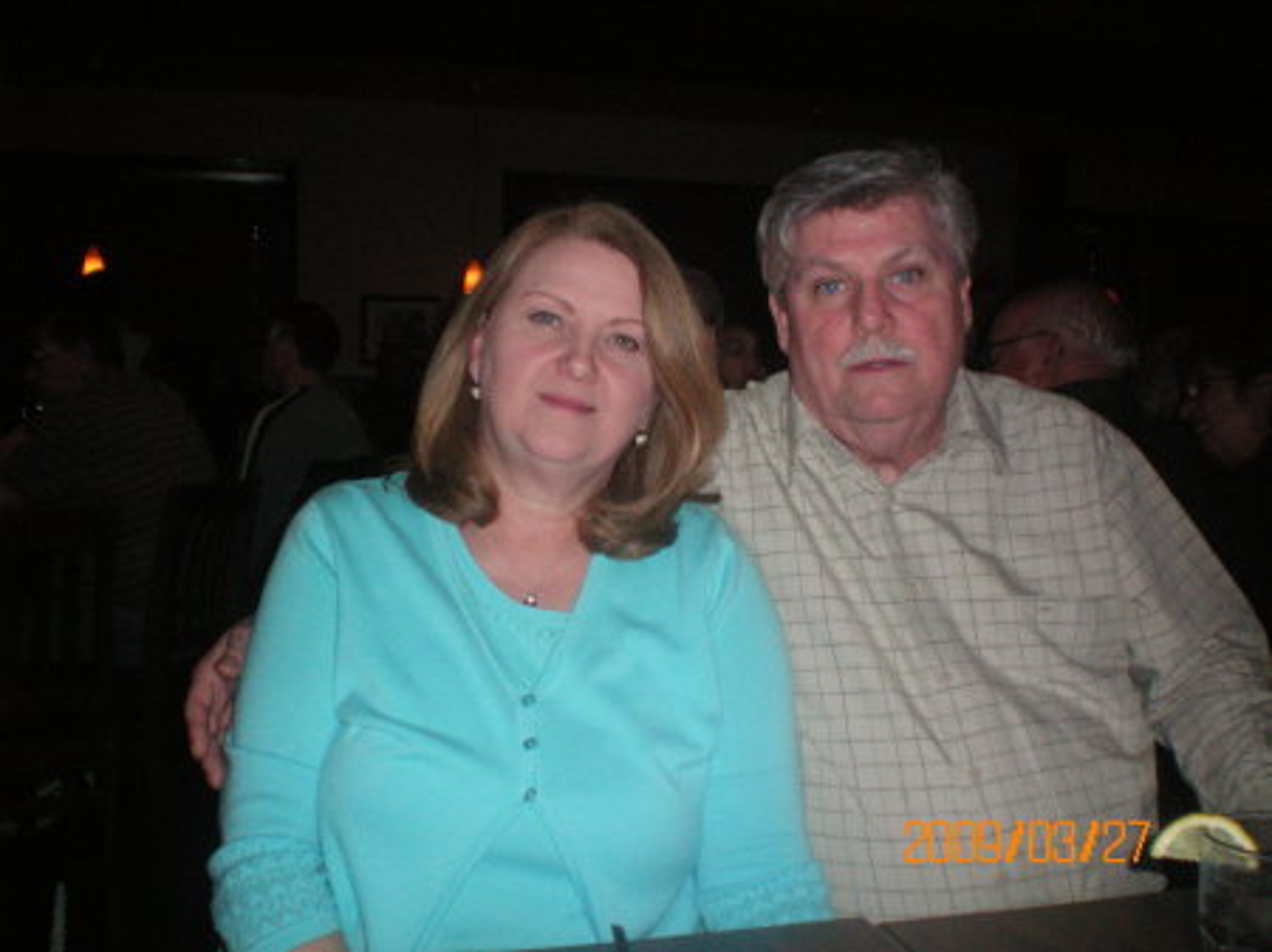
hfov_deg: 49.0
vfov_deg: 37.7
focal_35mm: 38
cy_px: 476
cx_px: 636
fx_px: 1396
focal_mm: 6.3
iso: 200
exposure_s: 1/60
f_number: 3.1
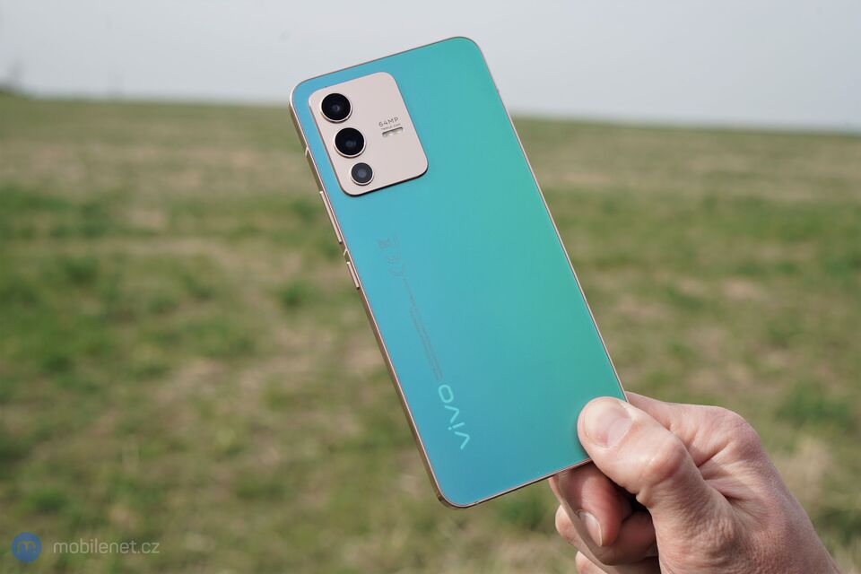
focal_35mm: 56
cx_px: 430
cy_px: 287
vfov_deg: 24.2
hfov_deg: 35.6
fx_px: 1339
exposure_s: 1/160
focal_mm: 56
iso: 100
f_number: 8
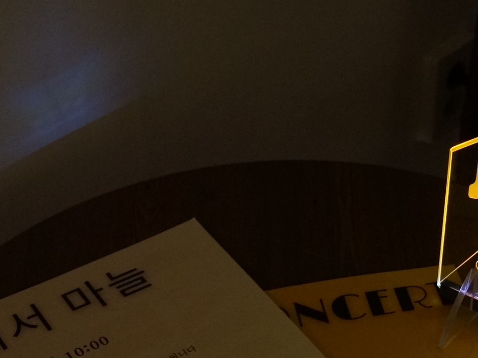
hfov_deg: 14.3
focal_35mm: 138
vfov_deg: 10.7
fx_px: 1905
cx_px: 300
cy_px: 336
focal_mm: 40
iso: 1600
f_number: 5
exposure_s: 1/60
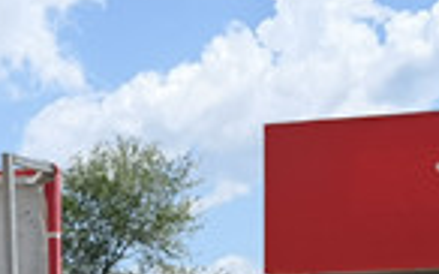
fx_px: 1638
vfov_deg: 8.3
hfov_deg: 15.3
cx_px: 216
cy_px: 766
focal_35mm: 137
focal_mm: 6.67
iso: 50
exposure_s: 1/4348
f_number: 1.9
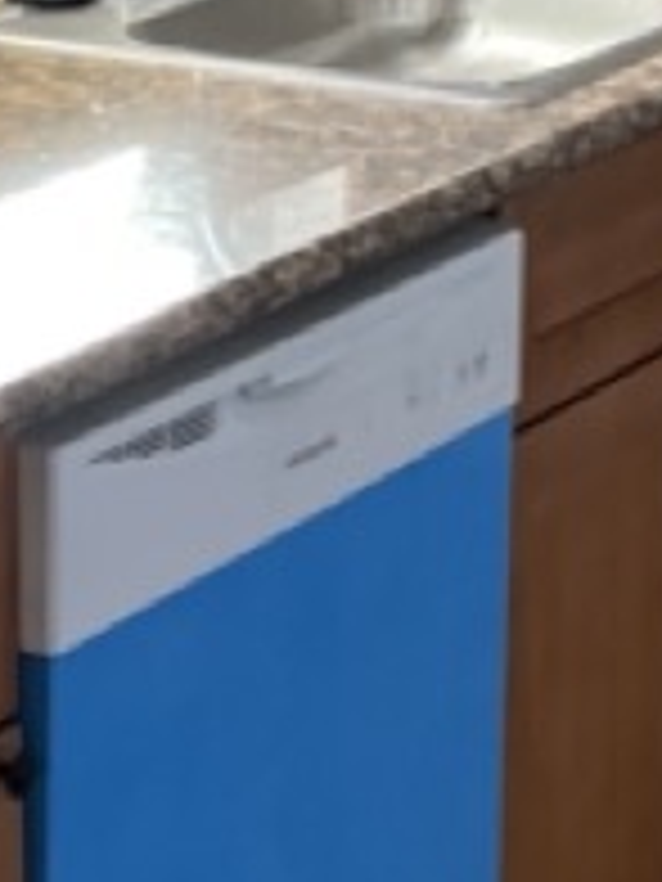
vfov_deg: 11.2
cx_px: 509
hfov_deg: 8.7
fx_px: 4335
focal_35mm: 170
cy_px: -360
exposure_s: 1/120
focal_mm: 5.7
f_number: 1.5
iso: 125
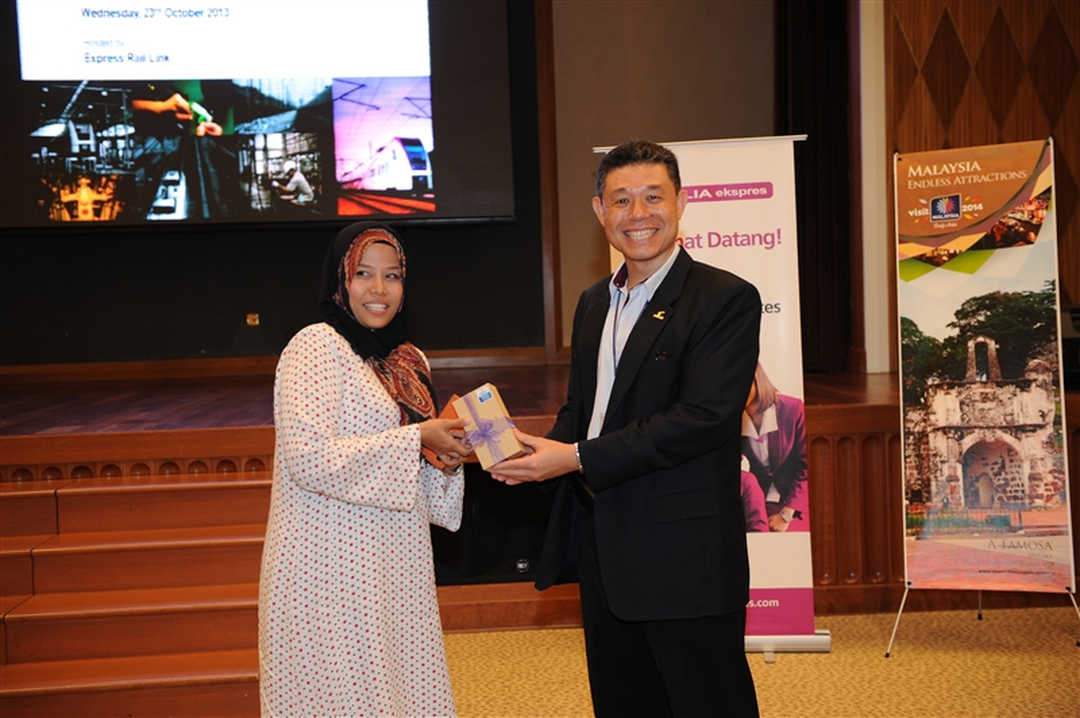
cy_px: 359
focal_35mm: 44
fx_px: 1319
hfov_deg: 44.5
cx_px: 540
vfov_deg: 30.5
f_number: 3.5
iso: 1000
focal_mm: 44
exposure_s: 1/60
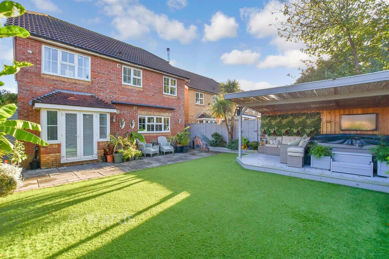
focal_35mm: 15
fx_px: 162
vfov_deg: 77.3
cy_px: 130
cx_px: 194
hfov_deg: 100.4
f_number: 8
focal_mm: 10
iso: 320
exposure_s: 1/320
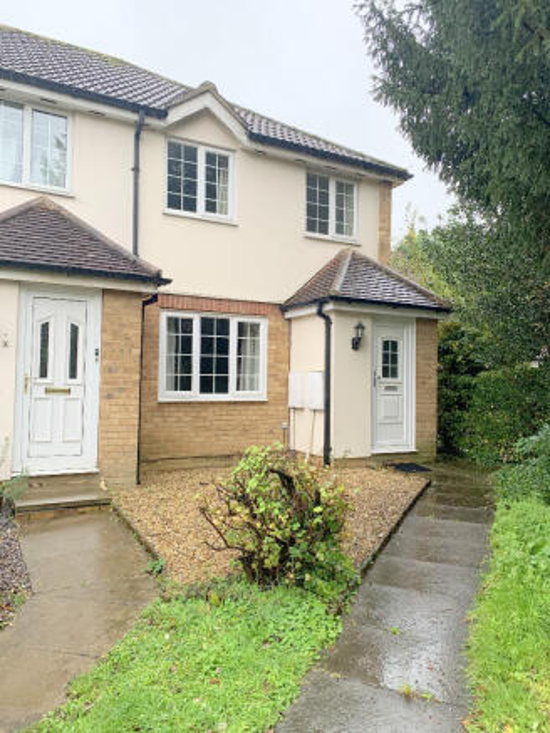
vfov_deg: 67.3
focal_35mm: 26
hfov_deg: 53.1
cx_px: 275
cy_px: 366
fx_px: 551
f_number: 1.8
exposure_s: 1/104
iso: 100
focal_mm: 4.25
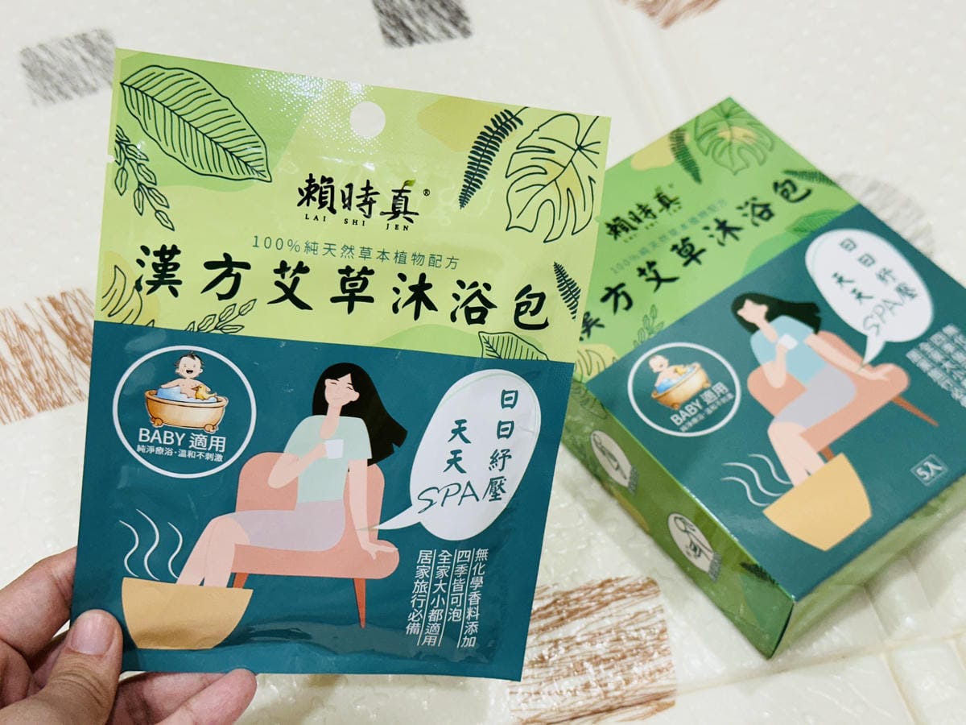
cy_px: 362
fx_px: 1339
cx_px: 483
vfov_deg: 30.3
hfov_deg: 39.7
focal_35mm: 48
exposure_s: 1/120
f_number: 1.78
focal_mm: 6.86
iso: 160
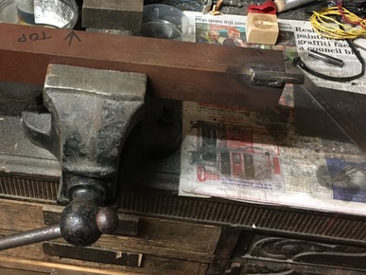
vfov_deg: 30.1
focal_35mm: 48
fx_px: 507
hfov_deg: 38.9
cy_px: 95
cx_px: 104
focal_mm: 4.15
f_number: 2.2
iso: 400
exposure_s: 1/17
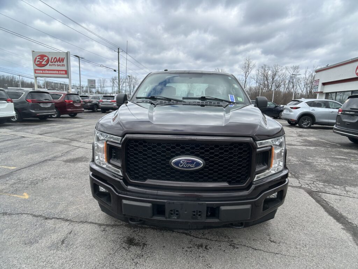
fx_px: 269
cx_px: 179
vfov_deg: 53.1
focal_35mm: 26
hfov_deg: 67.3
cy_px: 134
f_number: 1.5
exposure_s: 1/2165
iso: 50
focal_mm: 5.7
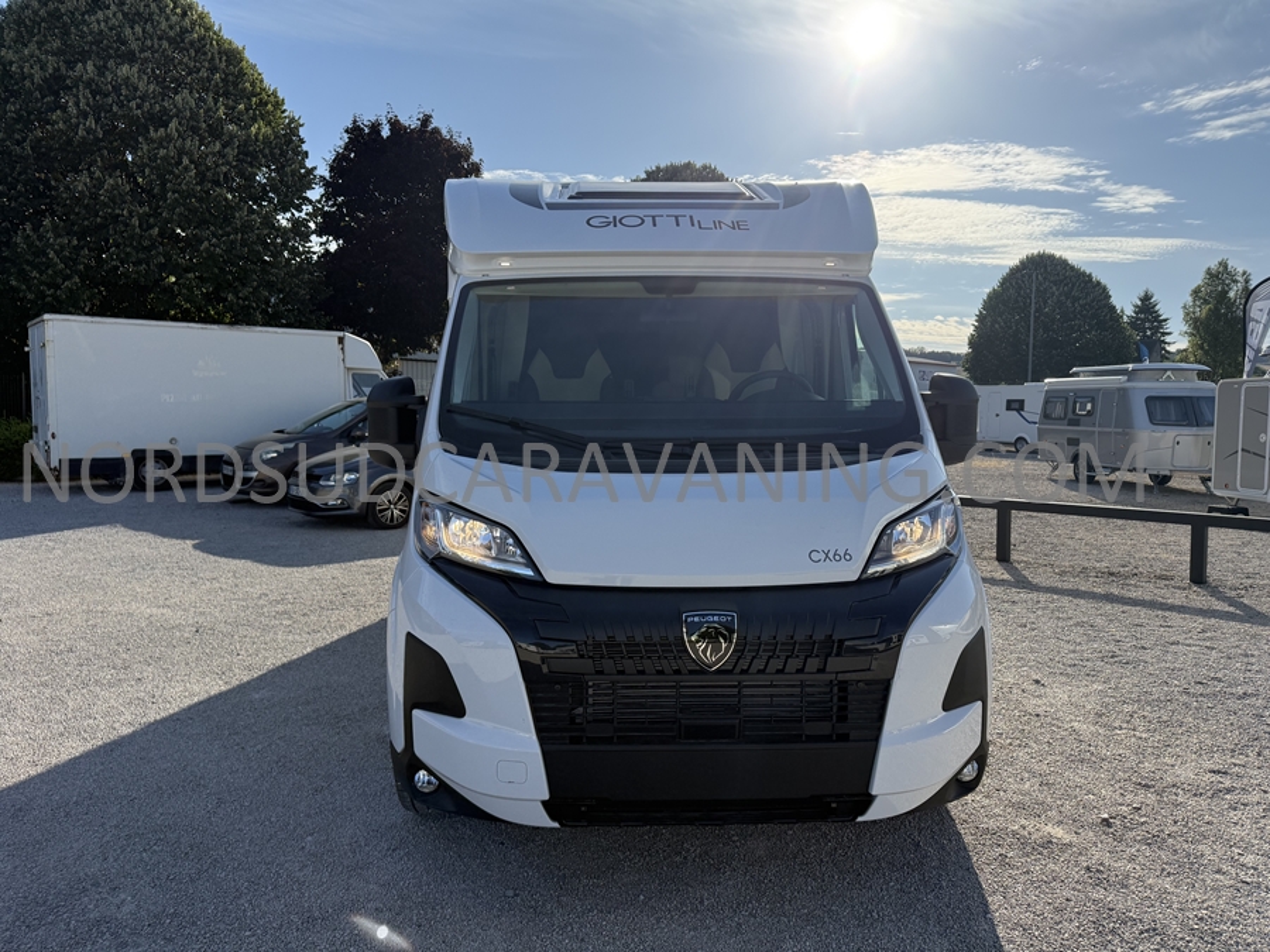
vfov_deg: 56.8
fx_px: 881
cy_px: 476
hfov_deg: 71.6
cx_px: 635
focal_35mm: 24
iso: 125
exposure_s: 1/7353
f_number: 1.78
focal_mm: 6.76
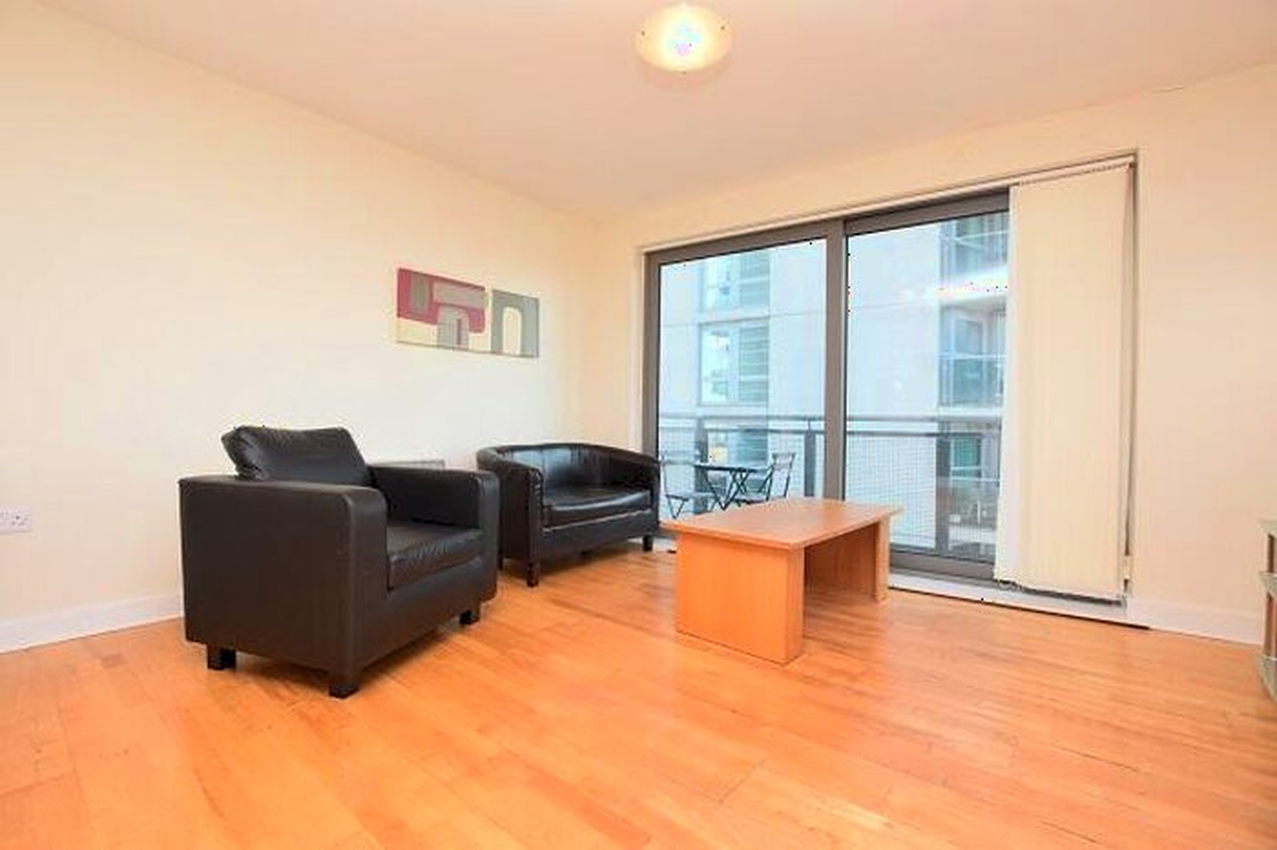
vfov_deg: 77.3
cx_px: 638
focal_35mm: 15
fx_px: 532
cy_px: 425
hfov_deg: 100.4
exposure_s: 1/125
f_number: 5.6
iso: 800
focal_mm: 10
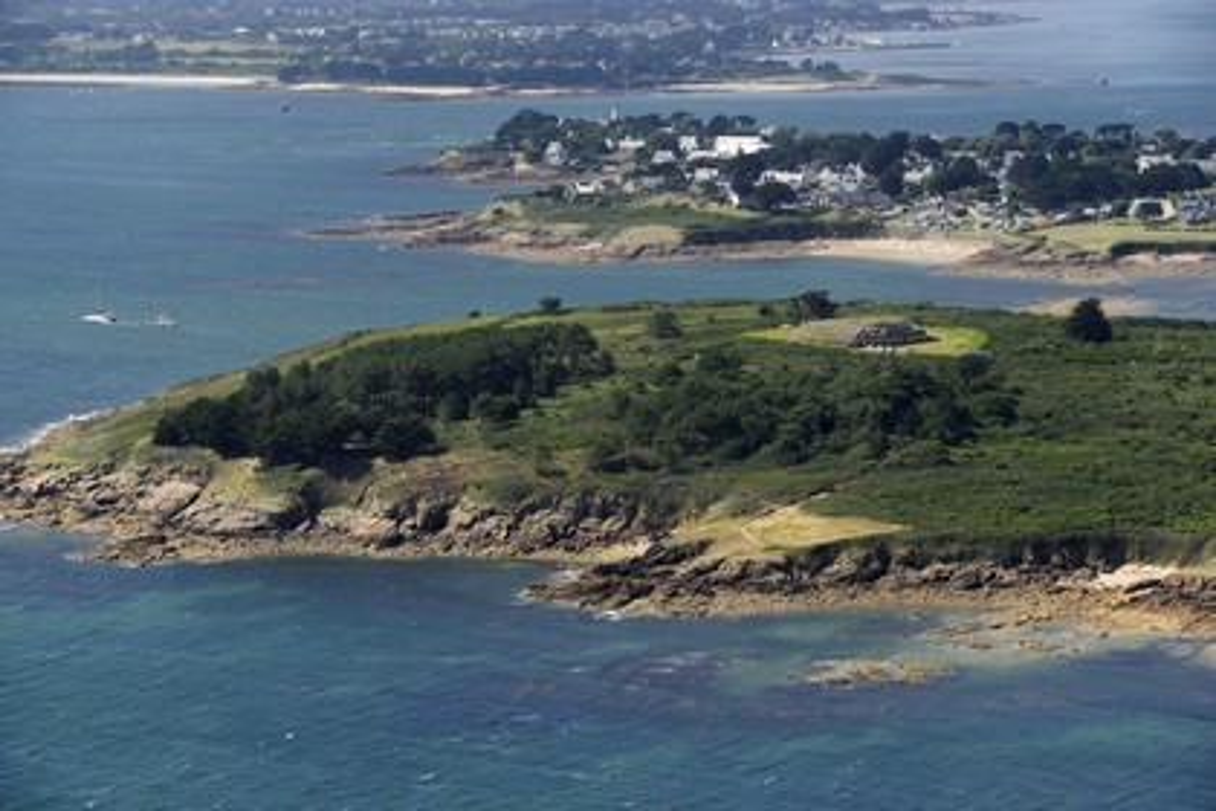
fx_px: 4222
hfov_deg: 16.4
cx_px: 608
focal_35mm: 125
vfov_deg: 11.0
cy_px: 406
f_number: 7.1
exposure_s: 1/1250
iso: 400
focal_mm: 125
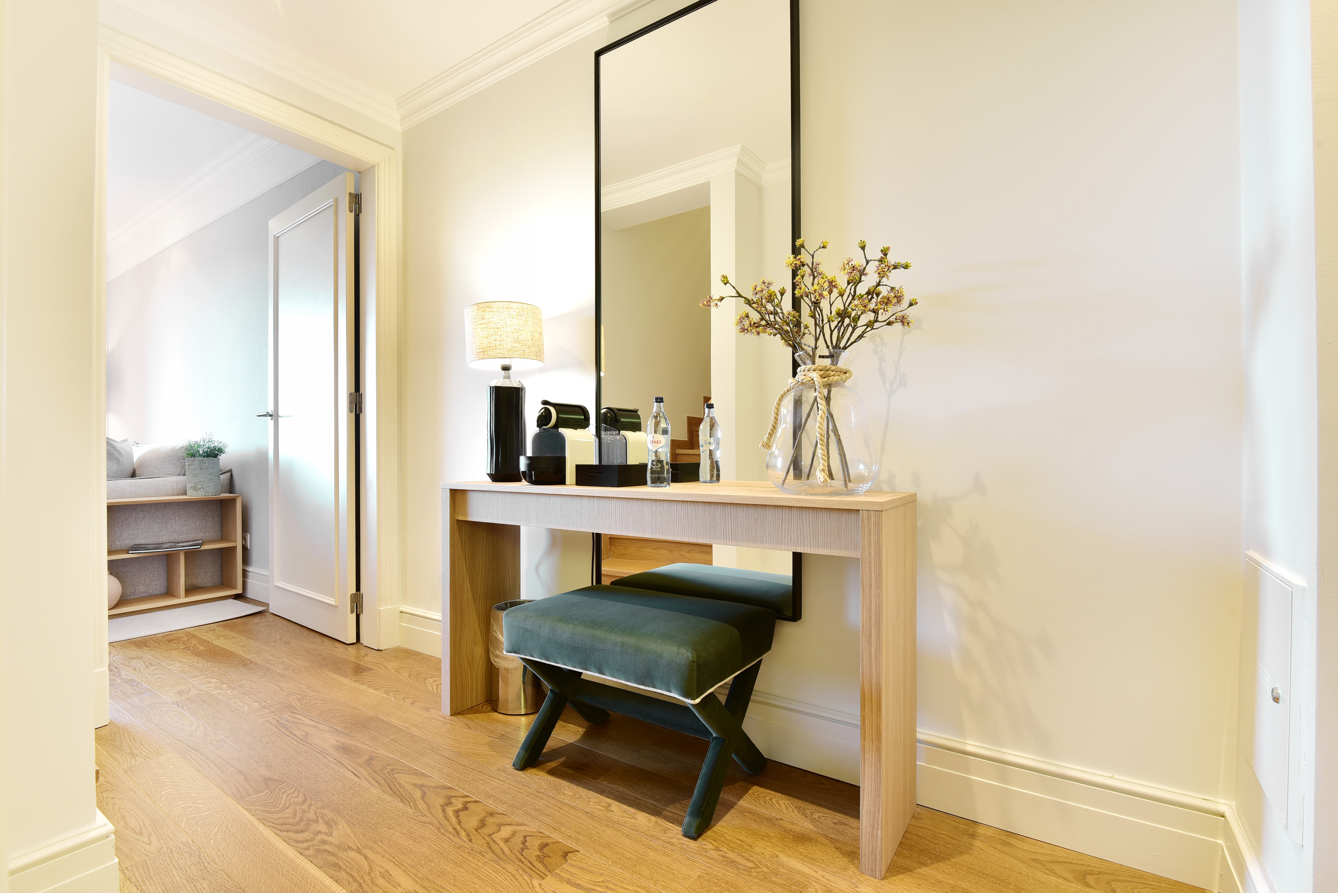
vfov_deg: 73.8
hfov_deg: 96.7
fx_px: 595
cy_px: 446
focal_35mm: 16
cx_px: 669
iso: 100
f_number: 11
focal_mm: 16
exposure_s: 1.3
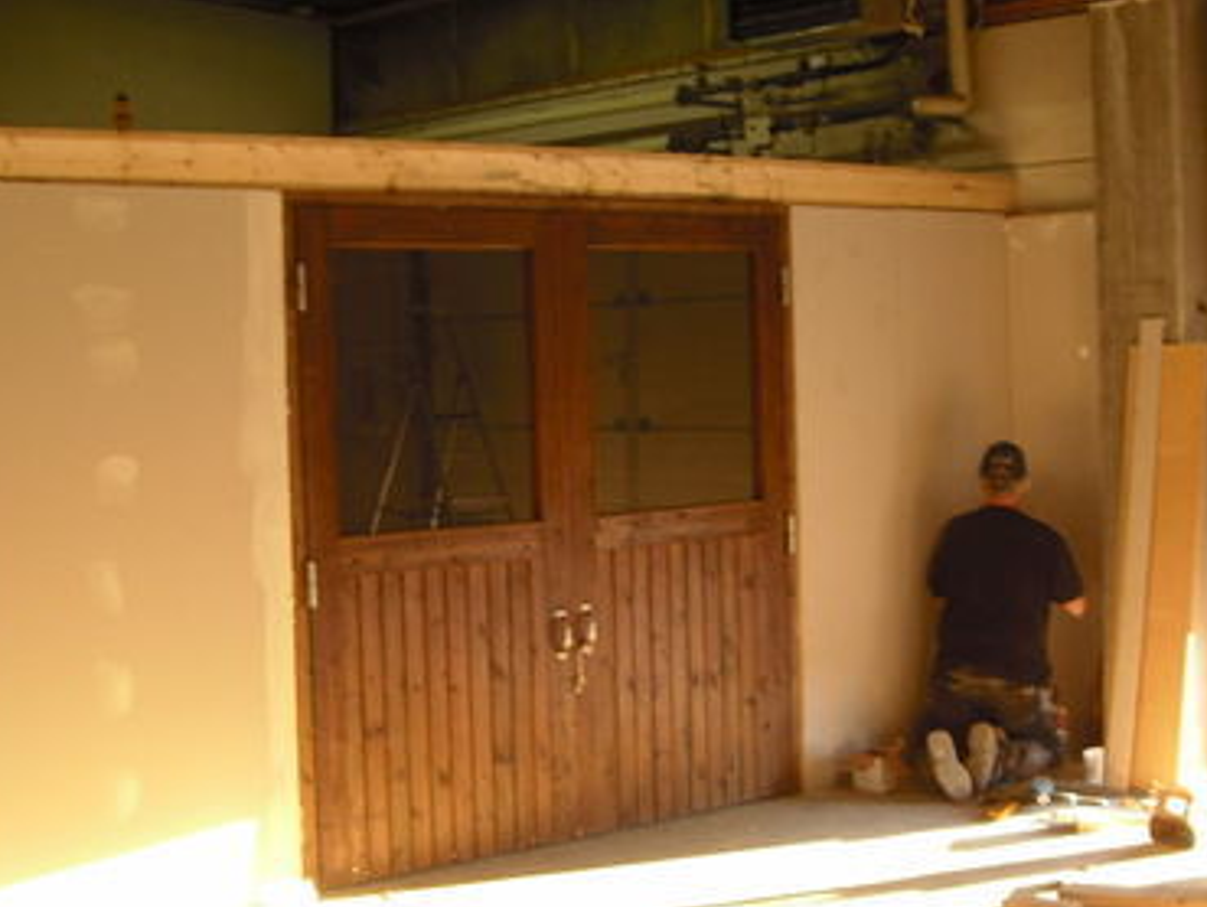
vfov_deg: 23.0
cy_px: 493
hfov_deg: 30.2
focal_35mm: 64
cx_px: 535
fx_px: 2233
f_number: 2.7
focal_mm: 6.2
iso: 100
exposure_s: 1/20
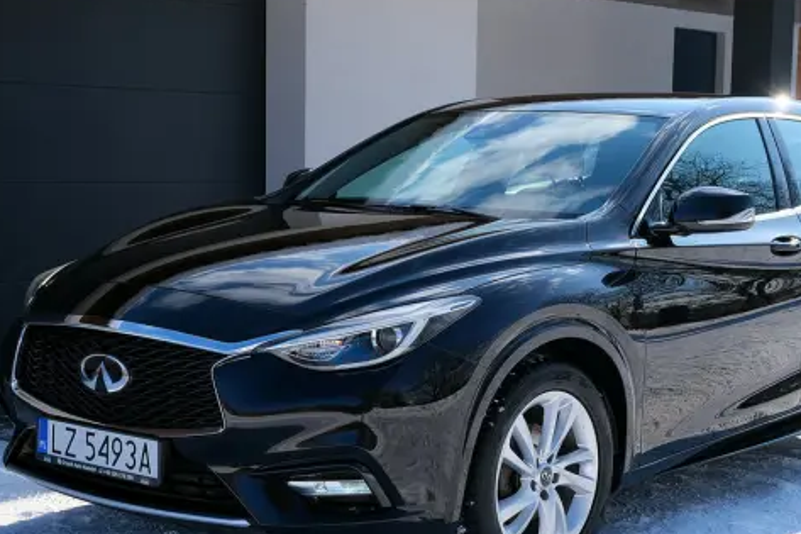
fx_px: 1535
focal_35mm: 69
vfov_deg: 19.7
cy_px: 322
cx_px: 491
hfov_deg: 29.2
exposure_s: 1/350
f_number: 8
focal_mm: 34.3
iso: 320
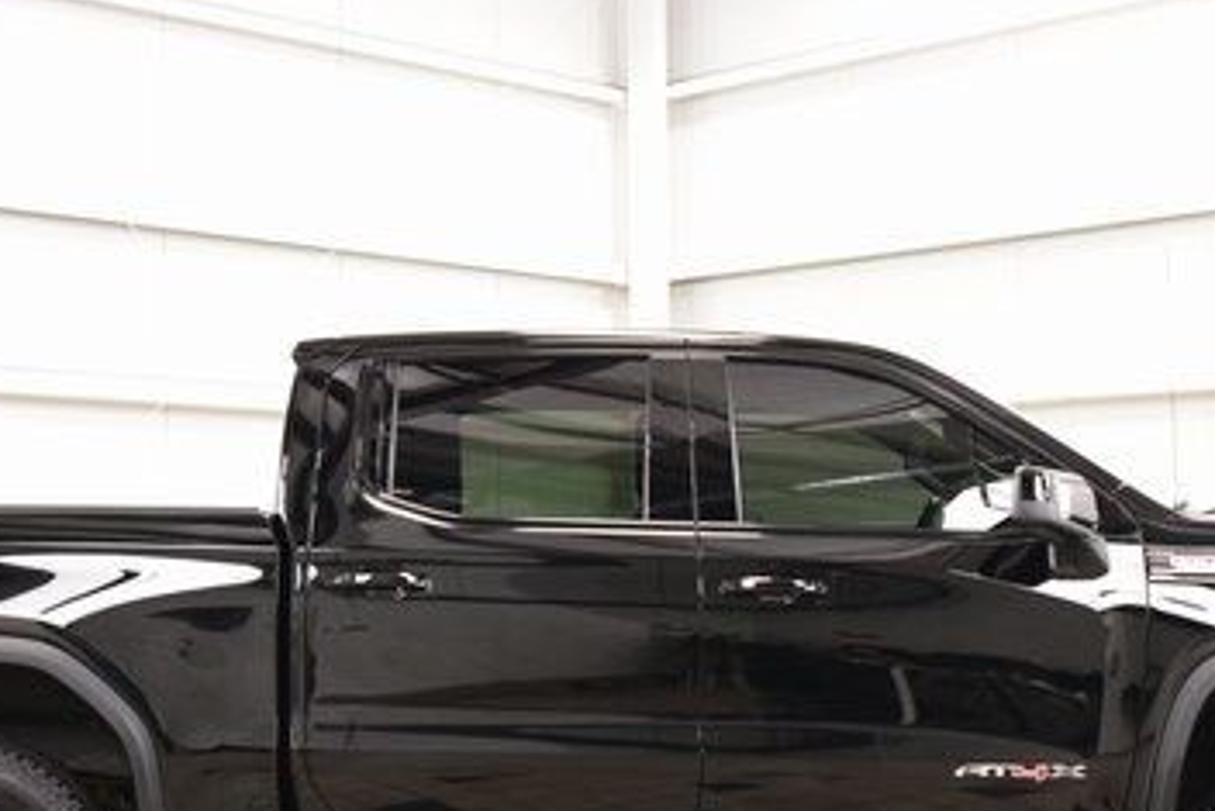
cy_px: 688
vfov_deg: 19.0
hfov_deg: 28.4
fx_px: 2397
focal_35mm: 71
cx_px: 611
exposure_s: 1/30
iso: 1600
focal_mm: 26
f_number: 5.6
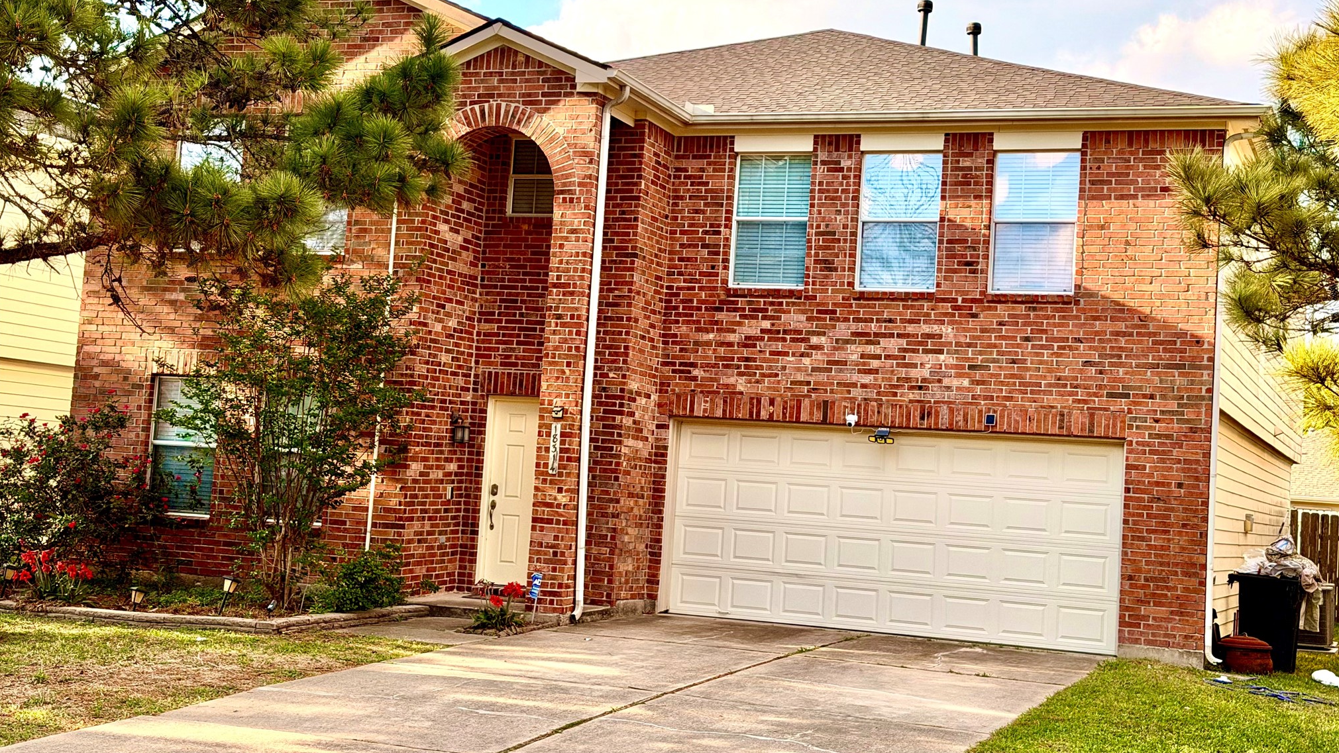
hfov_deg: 39.2
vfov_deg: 22.6
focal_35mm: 53
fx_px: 1882
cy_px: 312
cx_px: 676
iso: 100
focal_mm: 6.76
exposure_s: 1/1980
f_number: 1.78
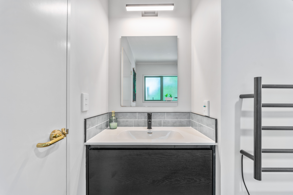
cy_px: 98
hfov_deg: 104.2
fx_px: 114
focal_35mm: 14
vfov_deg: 81.2
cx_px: 146
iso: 640
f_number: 8
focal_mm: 14
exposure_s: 1/15
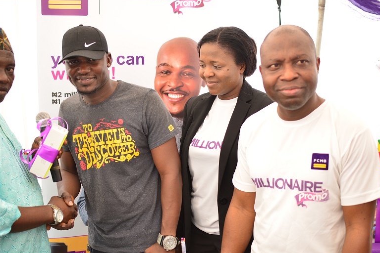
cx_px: 171
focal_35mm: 47
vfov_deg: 28.7
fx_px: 496
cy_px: 136
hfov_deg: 41.9
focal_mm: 35
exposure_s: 1/160
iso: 125
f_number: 2.8
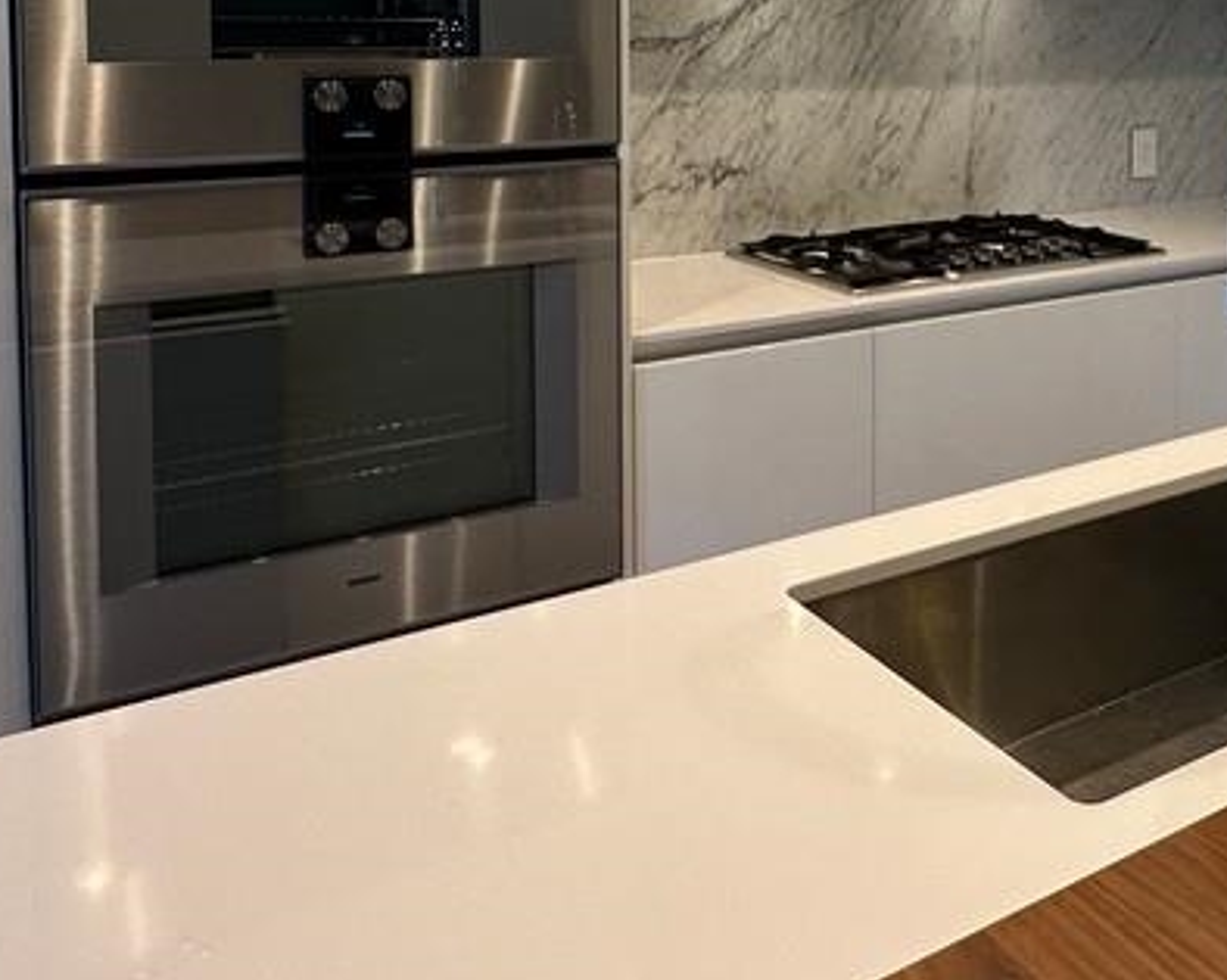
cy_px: 90
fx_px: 1343
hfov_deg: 46.7
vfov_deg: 37.4
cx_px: 967
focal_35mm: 37
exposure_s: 1/120
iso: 160
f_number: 2.2
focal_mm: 2.22
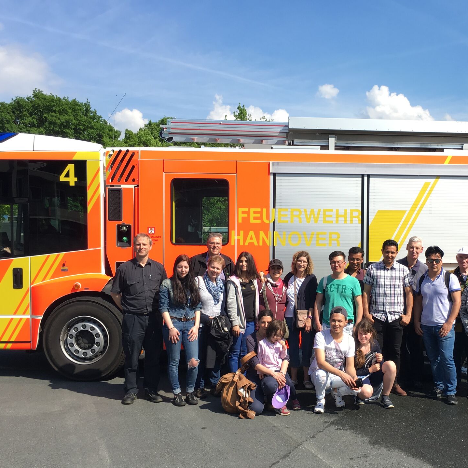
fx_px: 627
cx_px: 331
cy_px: 260
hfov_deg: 40.1
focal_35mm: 41
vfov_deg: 40.9
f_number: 2.2
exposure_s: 1/1068
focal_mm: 4.15
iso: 25
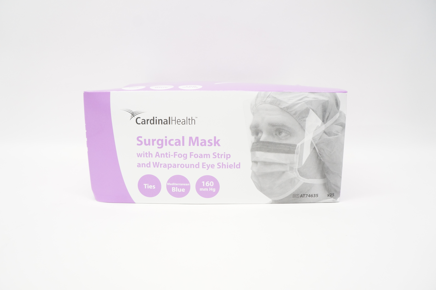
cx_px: 218
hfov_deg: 67.4
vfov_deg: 47.8
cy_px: 145
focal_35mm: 27
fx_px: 327
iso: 1600
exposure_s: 1/125
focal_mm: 18
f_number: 5.6
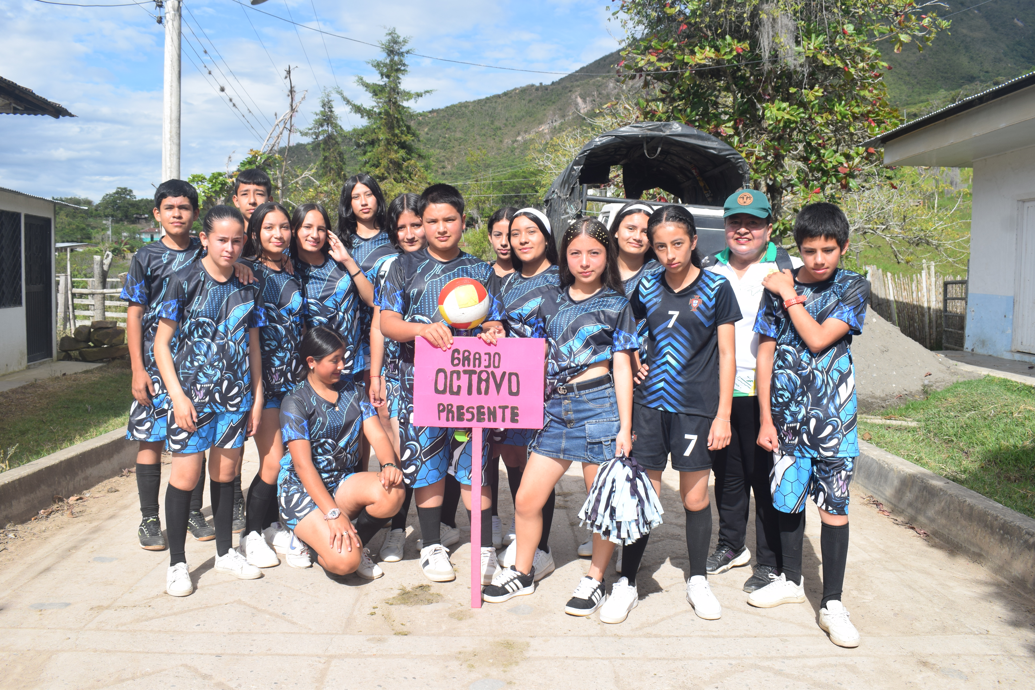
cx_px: 518
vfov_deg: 41.7
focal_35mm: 32
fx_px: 906
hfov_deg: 59.5
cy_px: 345
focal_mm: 21
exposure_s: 1/320
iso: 200
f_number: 9
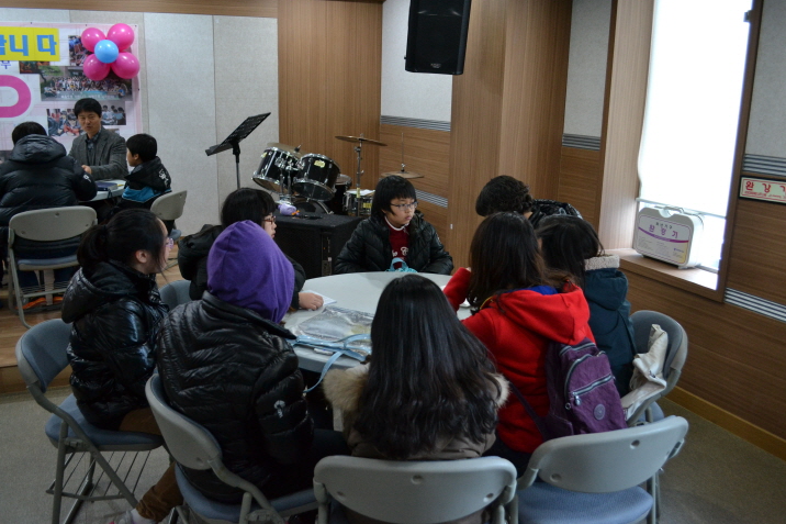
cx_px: 397
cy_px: 263
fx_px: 677
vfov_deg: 42.3
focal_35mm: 31
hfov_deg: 60.3
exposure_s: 1/60
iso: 1000
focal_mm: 20
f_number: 3.8
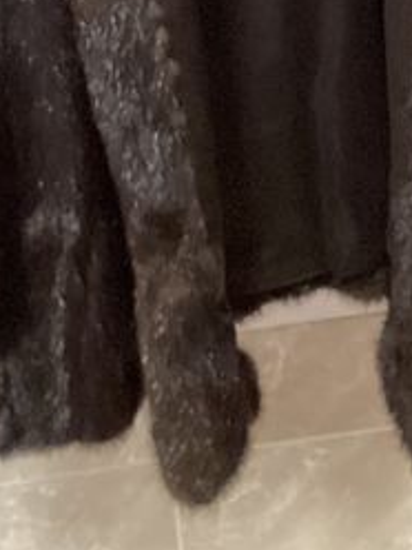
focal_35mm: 125
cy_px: -430
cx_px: 312
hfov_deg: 11.8
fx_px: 1984
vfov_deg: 14.0
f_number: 2.4
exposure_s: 1/30
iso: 640
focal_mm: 3.3
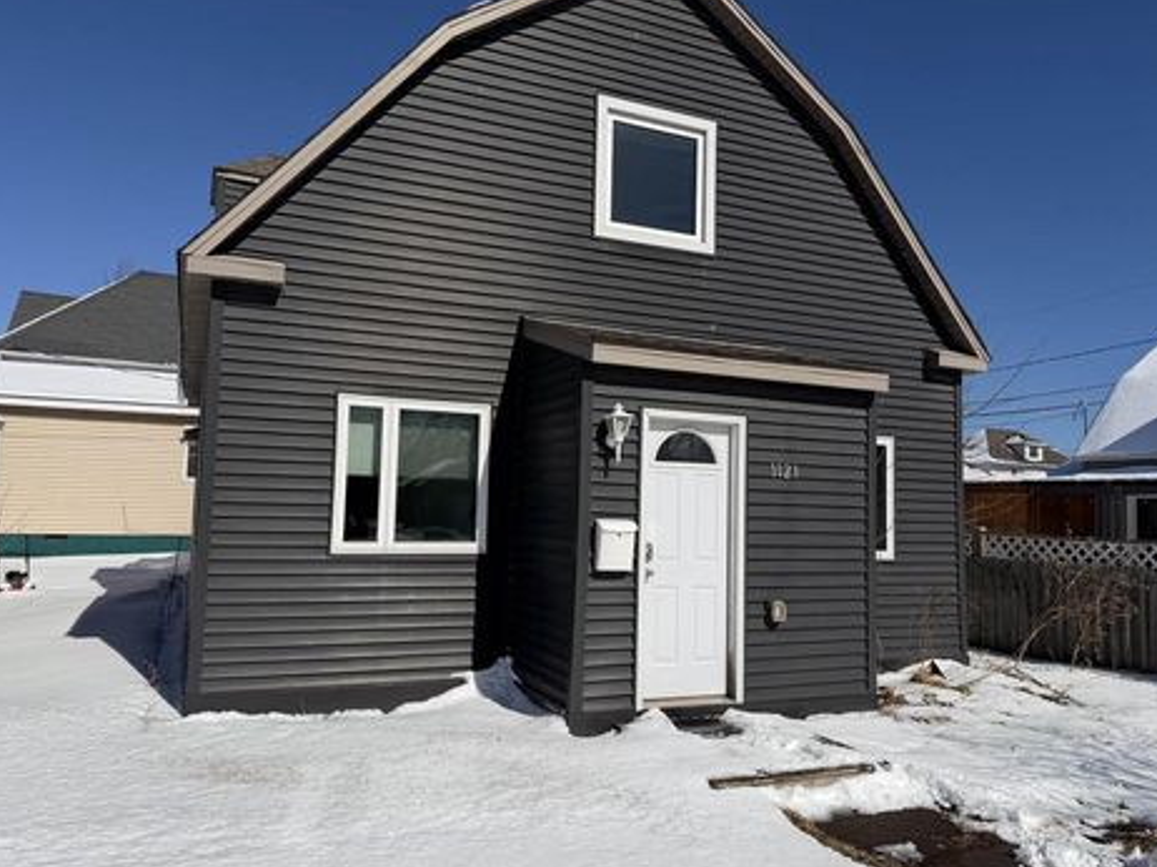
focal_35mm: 26
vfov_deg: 53.0
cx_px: 573
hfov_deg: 67.3
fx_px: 869
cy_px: 435
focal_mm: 6.76
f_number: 1.78
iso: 80
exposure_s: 1/14286
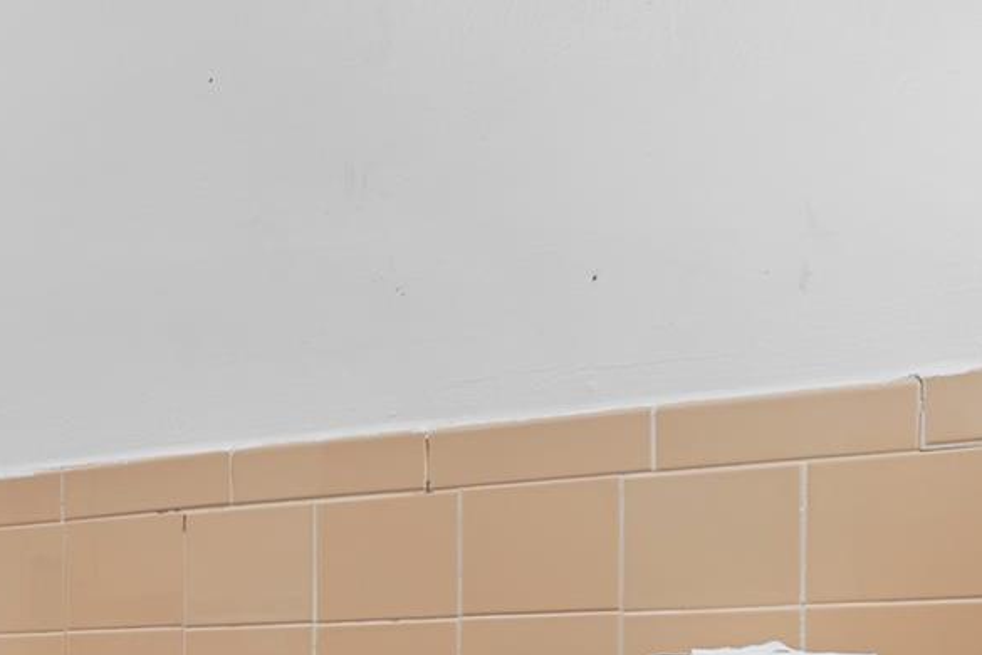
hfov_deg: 28.4
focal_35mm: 49
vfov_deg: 25.2
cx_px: -450
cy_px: 757
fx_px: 1337
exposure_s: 1/10
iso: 250
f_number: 10
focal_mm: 14
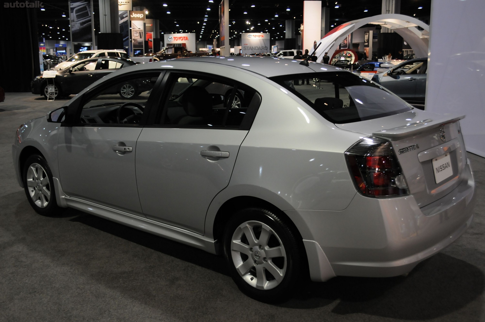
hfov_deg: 53.2
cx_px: 242
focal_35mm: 36
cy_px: 161
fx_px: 484
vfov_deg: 36.8
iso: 800
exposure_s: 1/80
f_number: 4.5
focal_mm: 24
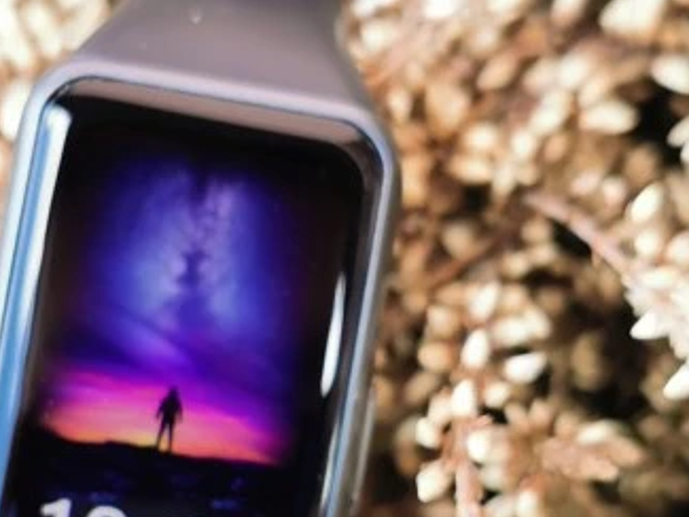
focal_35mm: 101
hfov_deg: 19.4
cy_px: 449
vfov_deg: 14.5
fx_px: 2011
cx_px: 214
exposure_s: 1/107
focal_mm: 5.56
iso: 50
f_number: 1.6
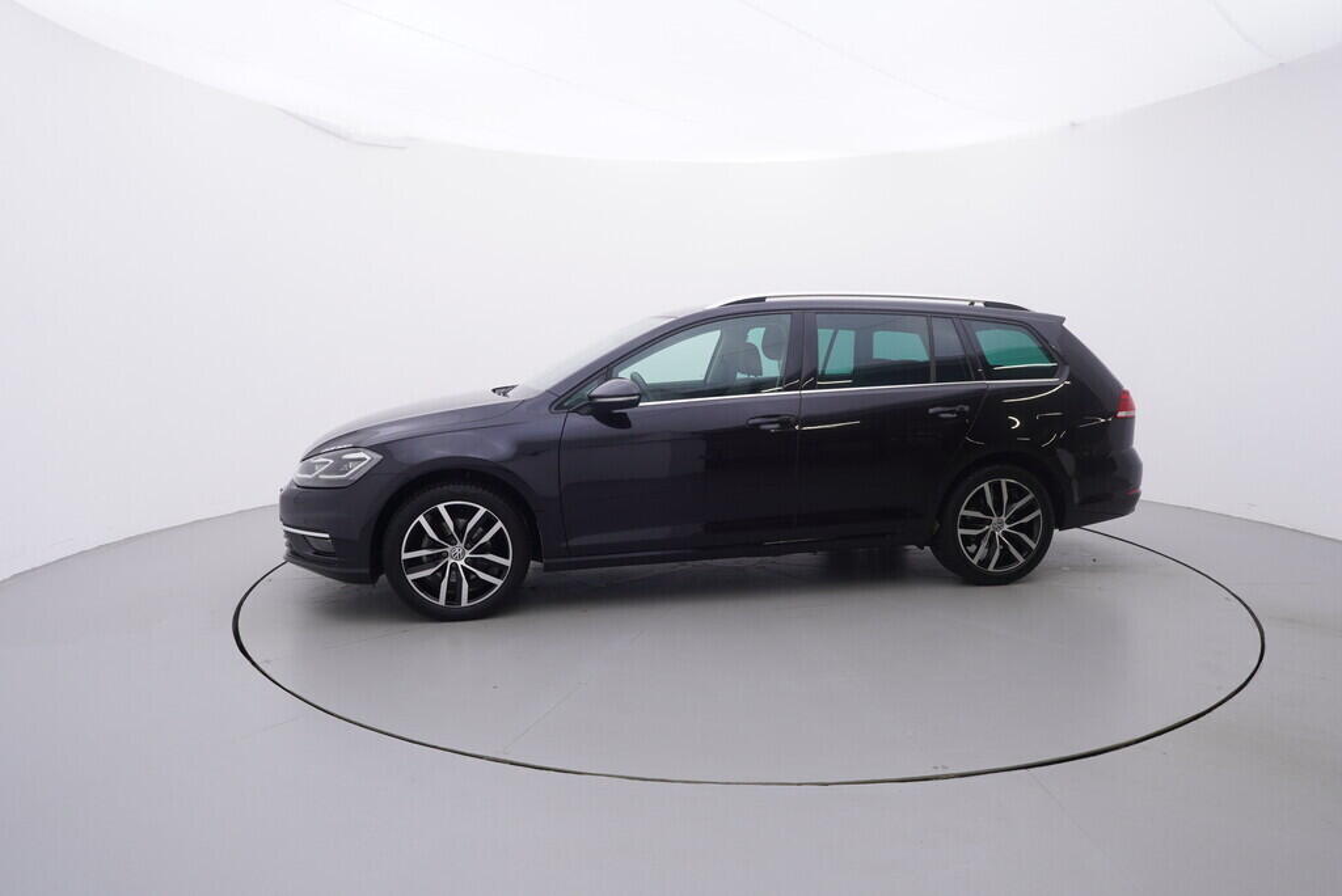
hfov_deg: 77.3
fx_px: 839
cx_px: 671
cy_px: 448
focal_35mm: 22
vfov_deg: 56.2
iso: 200
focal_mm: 15
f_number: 5
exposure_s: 1/80
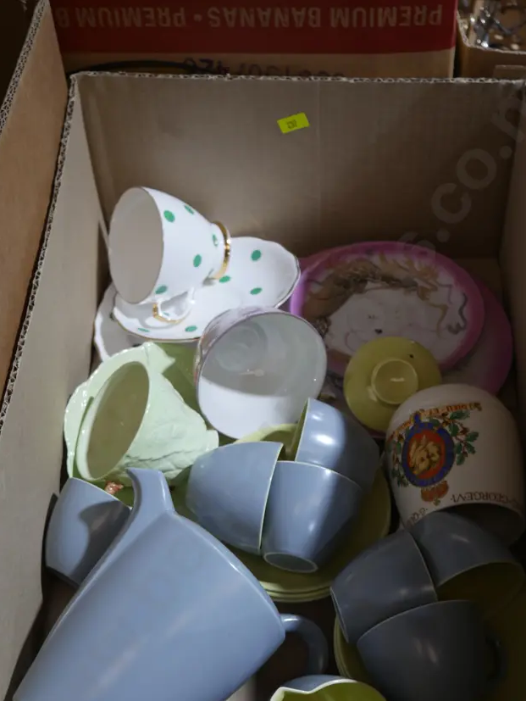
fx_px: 1053
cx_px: 288
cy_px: 420
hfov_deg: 28.0
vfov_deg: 36.7
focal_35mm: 52
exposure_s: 1/60
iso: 500
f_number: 4.6
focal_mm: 21
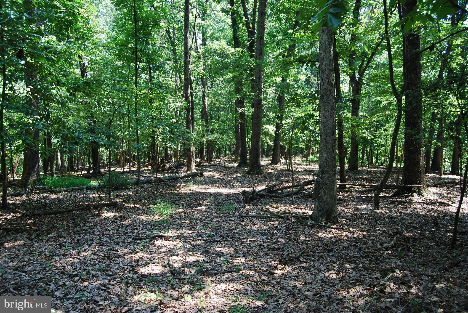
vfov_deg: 43.7
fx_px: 390
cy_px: 156
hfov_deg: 61.9
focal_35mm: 30
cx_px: 234
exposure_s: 1/60
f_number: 5
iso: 200
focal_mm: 20
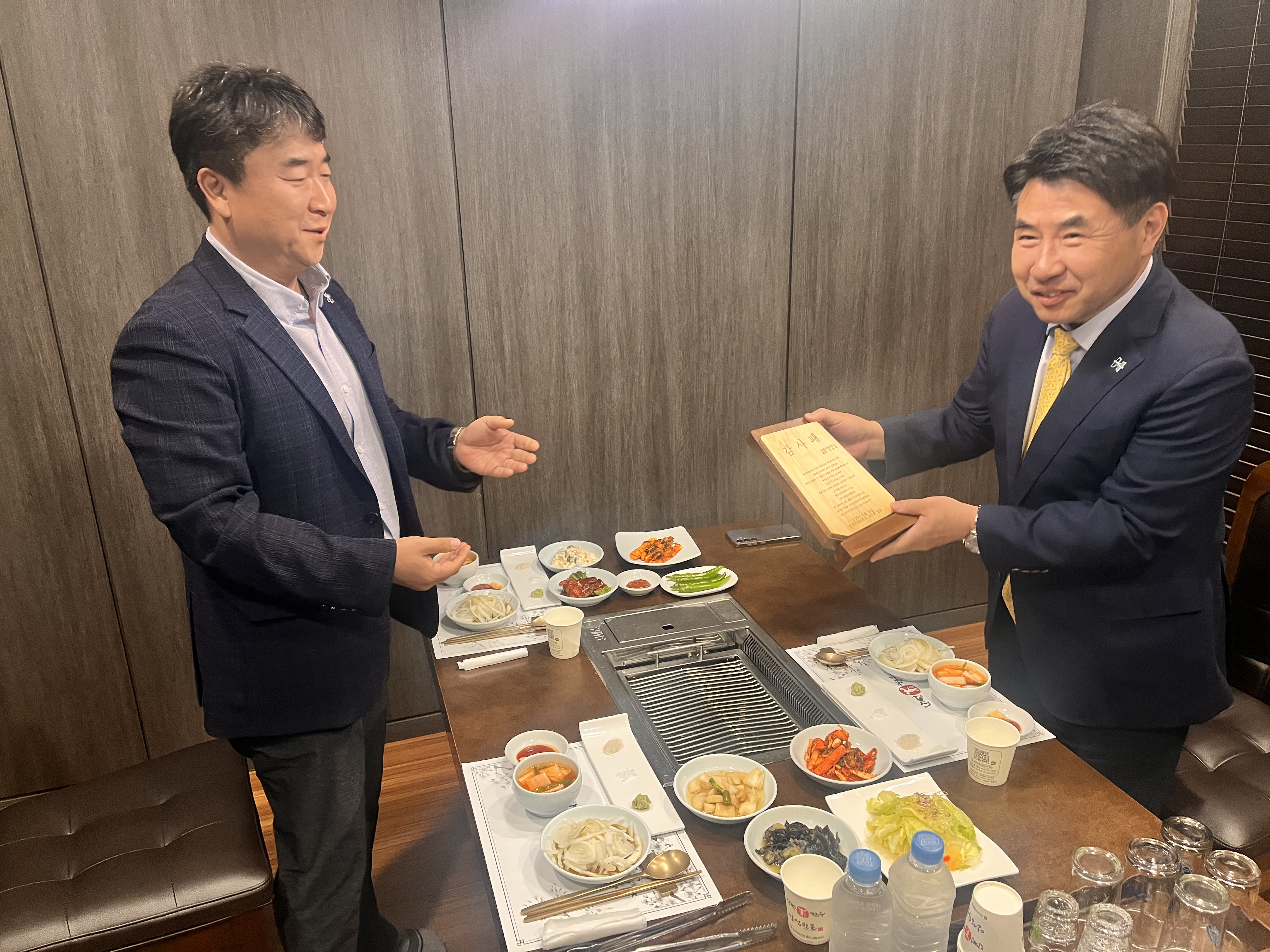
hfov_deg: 67.3
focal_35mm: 26
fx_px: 954
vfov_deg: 53.1
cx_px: 635
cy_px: 476
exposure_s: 1/60
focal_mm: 5.1
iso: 200
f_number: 1.6
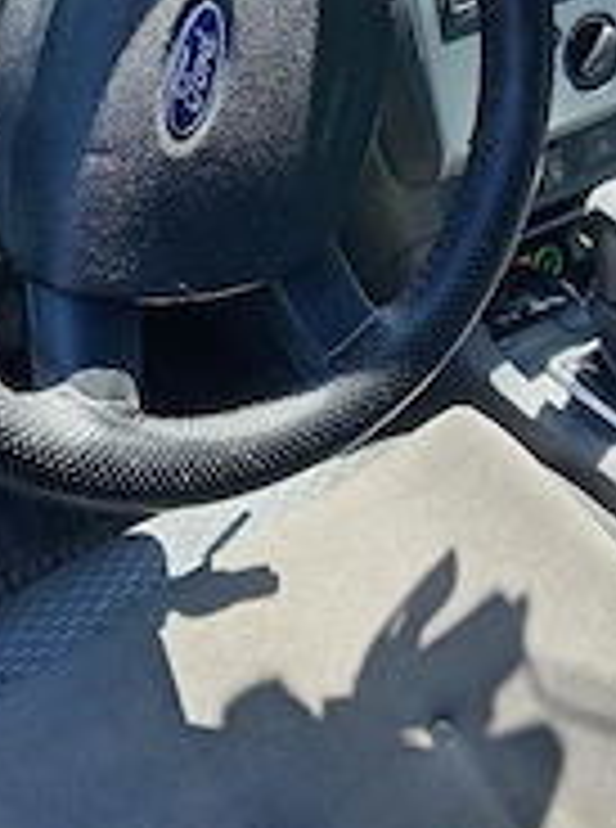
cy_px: 178
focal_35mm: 59
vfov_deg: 32.0
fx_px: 1406
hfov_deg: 24.7
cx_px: 243
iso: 105
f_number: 1.8
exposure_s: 1/50
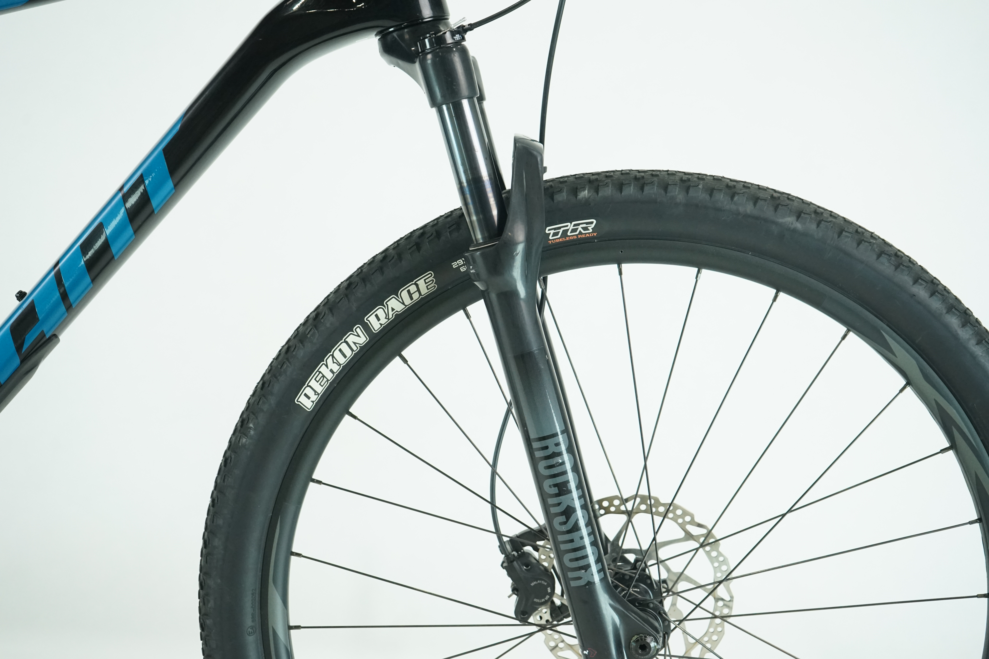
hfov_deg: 43.6
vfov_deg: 29.9
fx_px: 1236
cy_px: 330
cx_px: 494
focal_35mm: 45
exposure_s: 1/200
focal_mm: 45
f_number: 6.3
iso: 2500
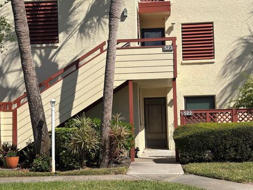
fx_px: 409
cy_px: 88
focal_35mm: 56
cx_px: 134
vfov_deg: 26.1
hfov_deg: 34.3
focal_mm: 5.96
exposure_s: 1/4425
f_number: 1.6
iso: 40
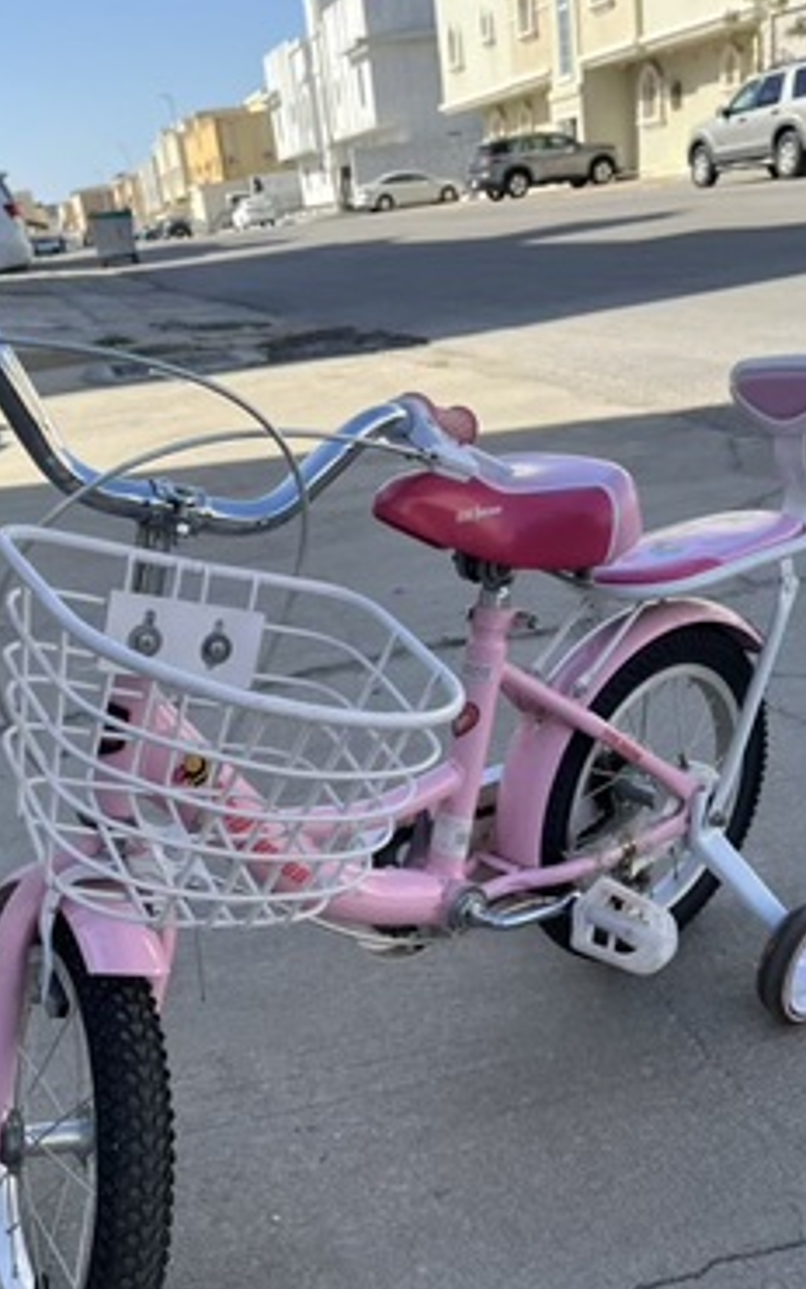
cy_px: 756
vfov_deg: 56.4
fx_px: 1194
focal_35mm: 34
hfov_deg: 37.2
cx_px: 356
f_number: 1.6
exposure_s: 1/1647
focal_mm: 5.1
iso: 50
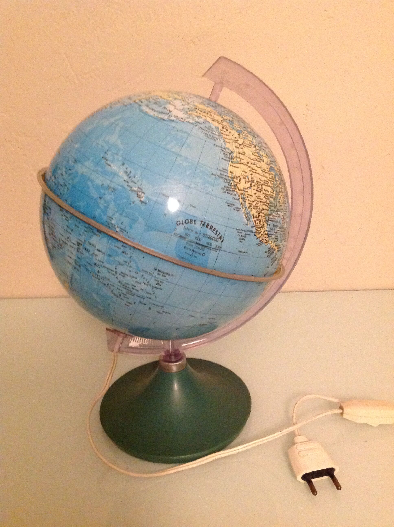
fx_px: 533
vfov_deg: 52.7
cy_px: 264
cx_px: 197
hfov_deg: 40.6
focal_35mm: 35
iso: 640
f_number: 2.4
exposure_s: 1/17
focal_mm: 4.28
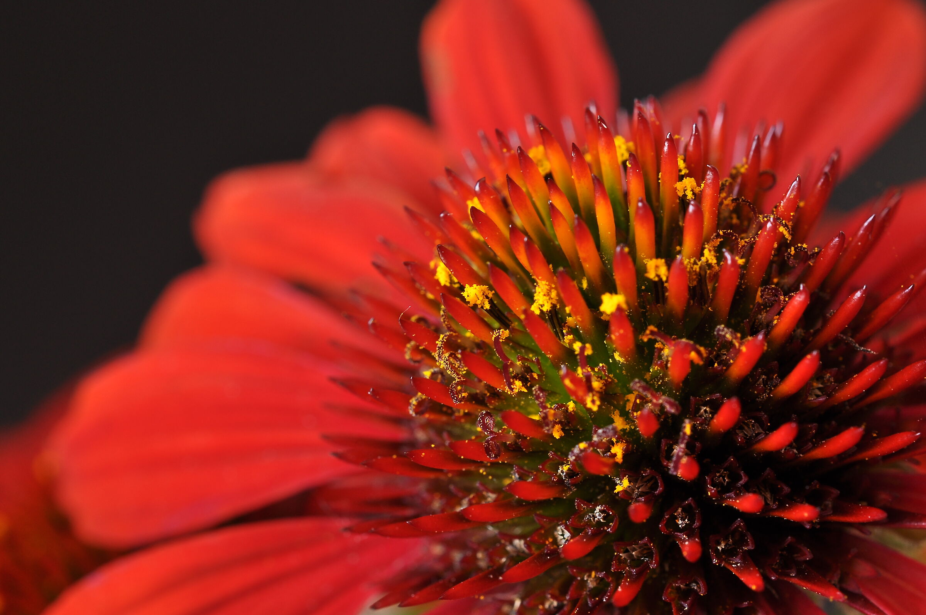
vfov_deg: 22.6
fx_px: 1541
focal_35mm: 60
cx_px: 463
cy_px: 308
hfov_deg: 33.4
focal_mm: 40
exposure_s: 1.6
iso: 200
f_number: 14
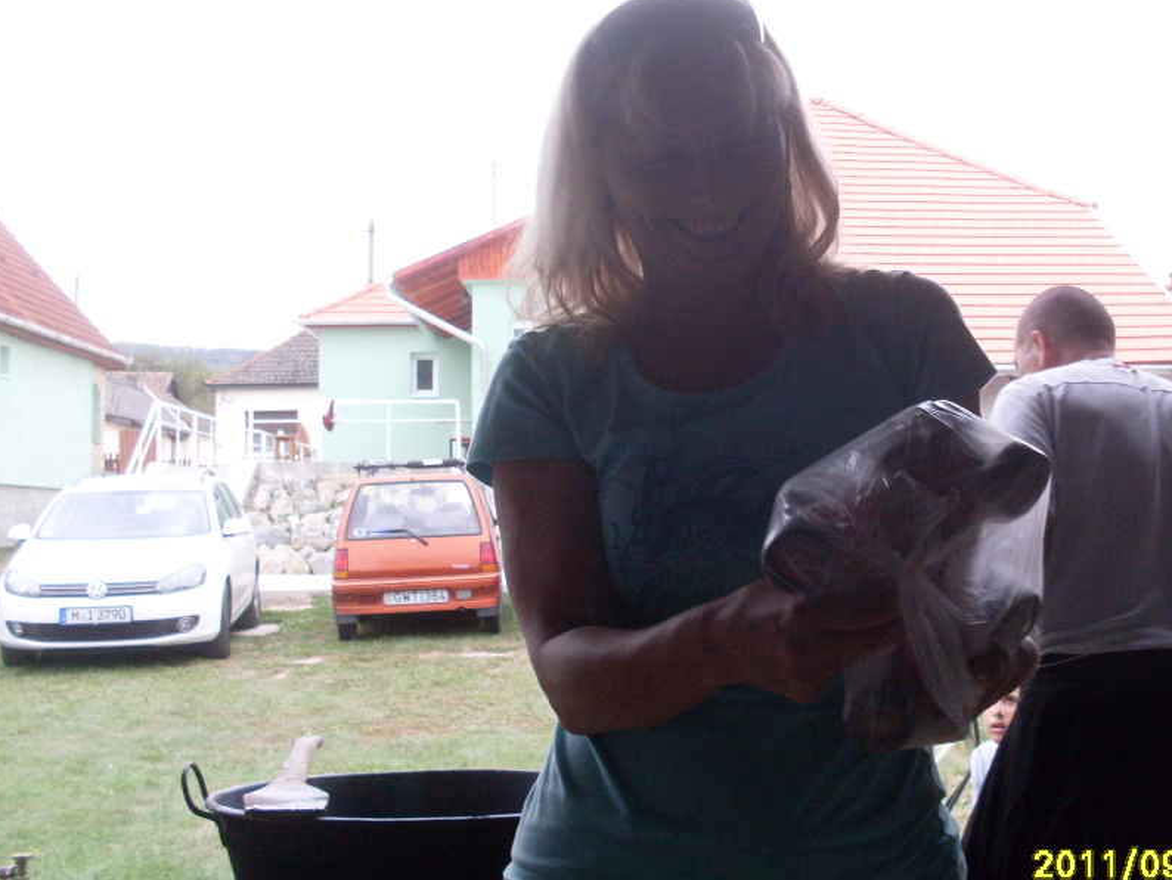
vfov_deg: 29.7
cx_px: 703
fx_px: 1660
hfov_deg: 38.7
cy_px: 408
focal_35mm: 49
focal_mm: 6.3
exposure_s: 1/90
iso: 100
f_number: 2.8
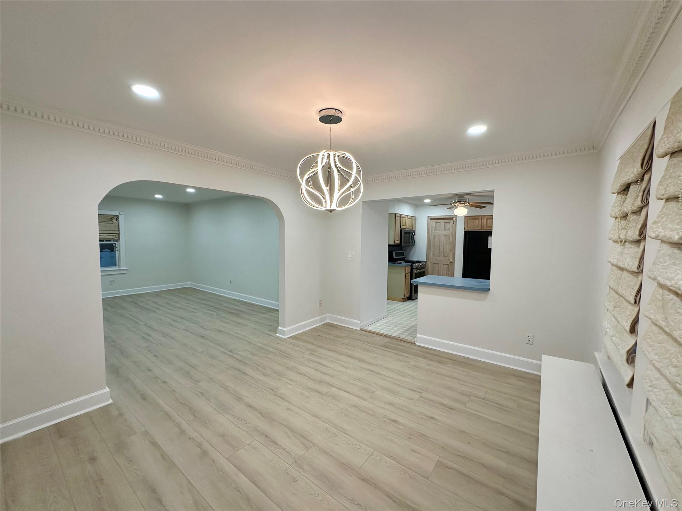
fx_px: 276
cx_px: 341
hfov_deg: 102.1
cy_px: 256
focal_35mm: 14
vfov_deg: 85.7
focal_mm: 2.22
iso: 160
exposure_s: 1/120
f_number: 2.2
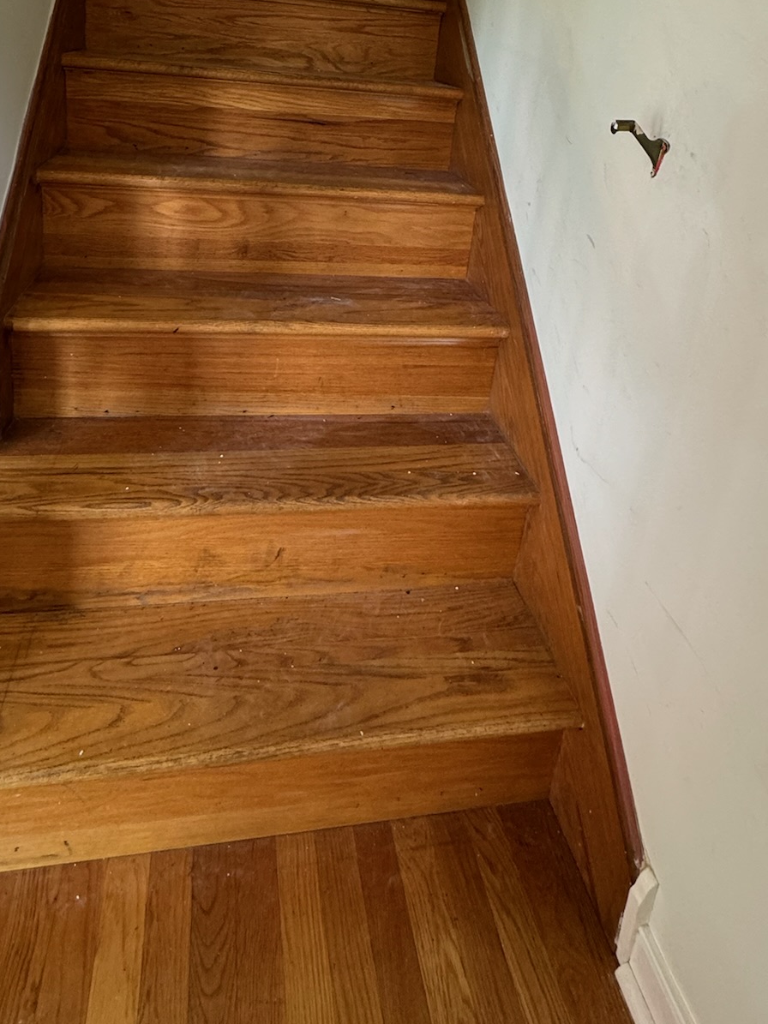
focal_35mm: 24
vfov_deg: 66.0
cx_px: 363
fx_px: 710
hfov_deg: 56.8
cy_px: 225
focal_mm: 2.22
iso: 200
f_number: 2.2
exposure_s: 1/60
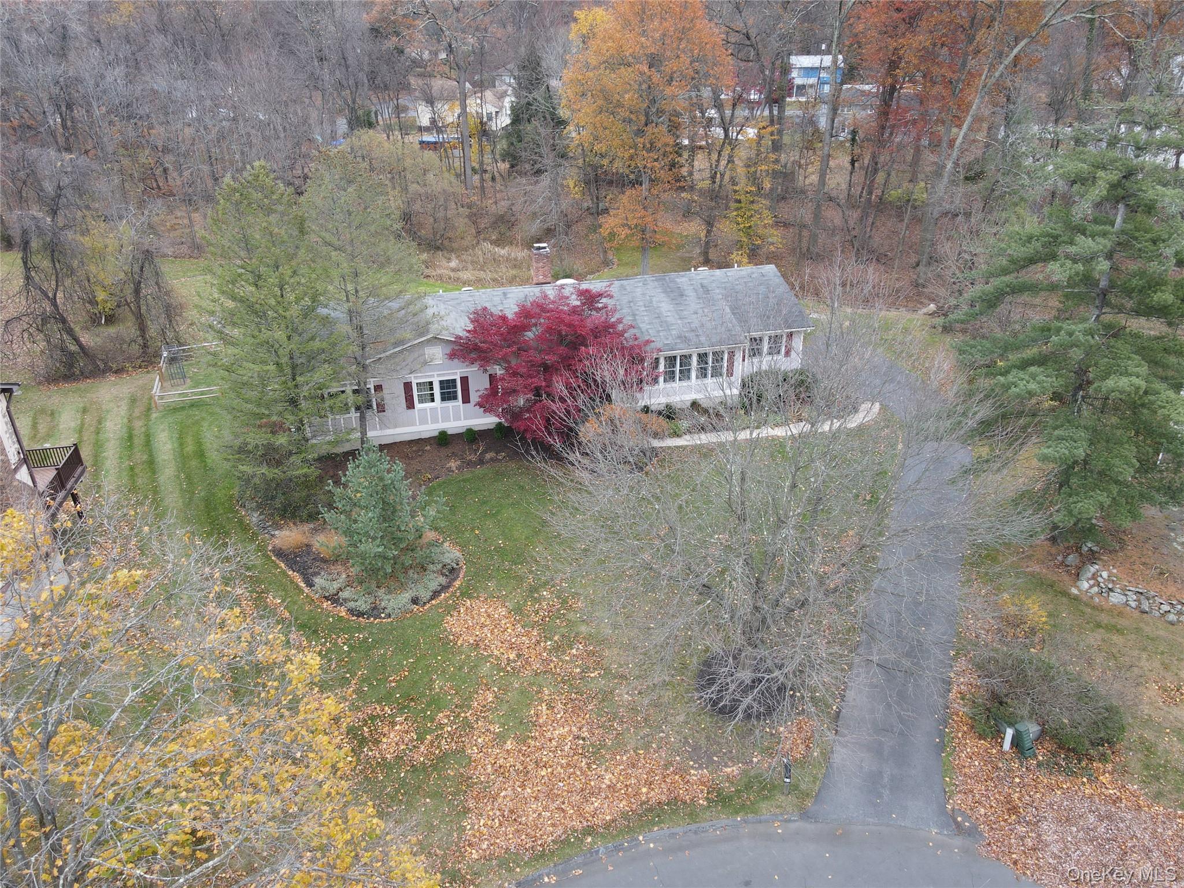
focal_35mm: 24
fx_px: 821
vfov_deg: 56.8
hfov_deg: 71.6
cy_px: 444
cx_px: 592
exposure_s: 1/50
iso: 100
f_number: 2.8
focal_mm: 4.5
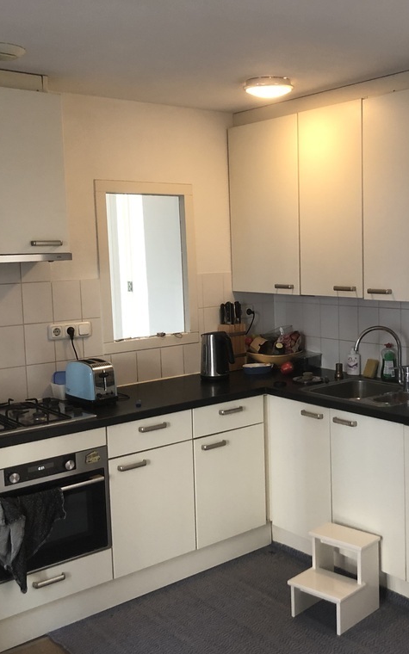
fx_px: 713
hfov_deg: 31.7
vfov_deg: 49.3
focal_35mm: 40
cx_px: 279
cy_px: 330
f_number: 1.8
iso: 64
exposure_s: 1/15
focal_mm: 3.99
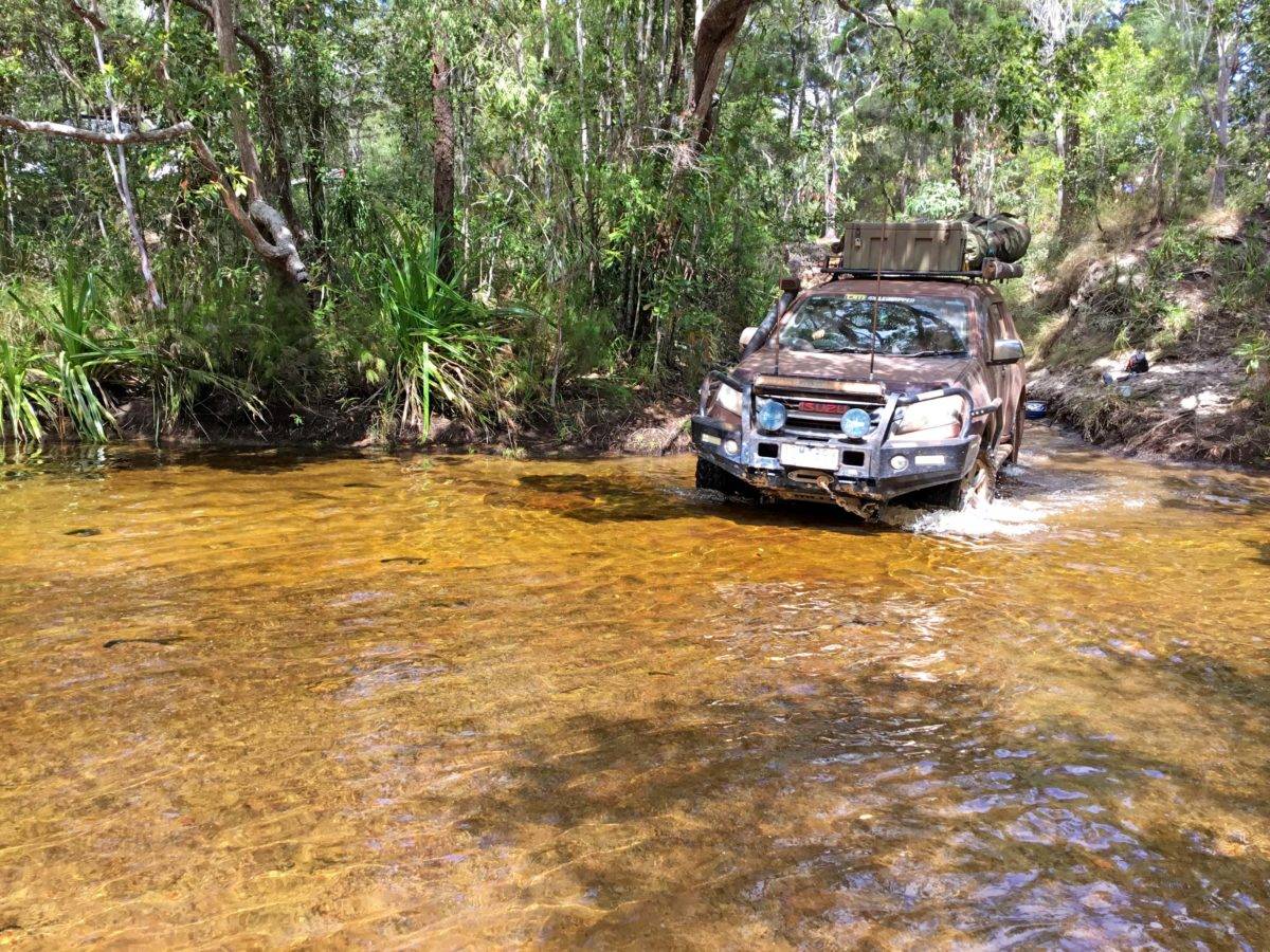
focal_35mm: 31
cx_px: 635
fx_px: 1137
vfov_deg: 45.4
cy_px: 476
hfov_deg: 58.4
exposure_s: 1/171
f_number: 2.4
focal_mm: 3.3
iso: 25
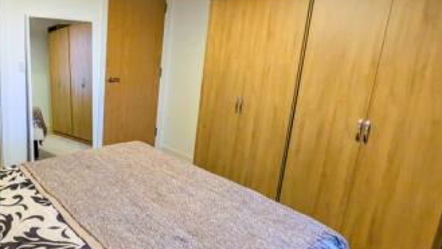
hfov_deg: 65.9
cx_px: 114
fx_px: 316
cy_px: 110
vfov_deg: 42.8
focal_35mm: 27
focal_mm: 1.83
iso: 163
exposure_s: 1/25
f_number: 2.2
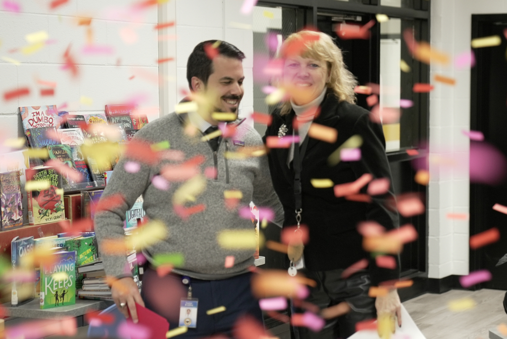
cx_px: 254
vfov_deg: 19.5
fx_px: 986
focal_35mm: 70
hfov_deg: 28.8
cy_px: 170
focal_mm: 70
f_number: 2.8
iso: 1000
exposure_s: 1/125
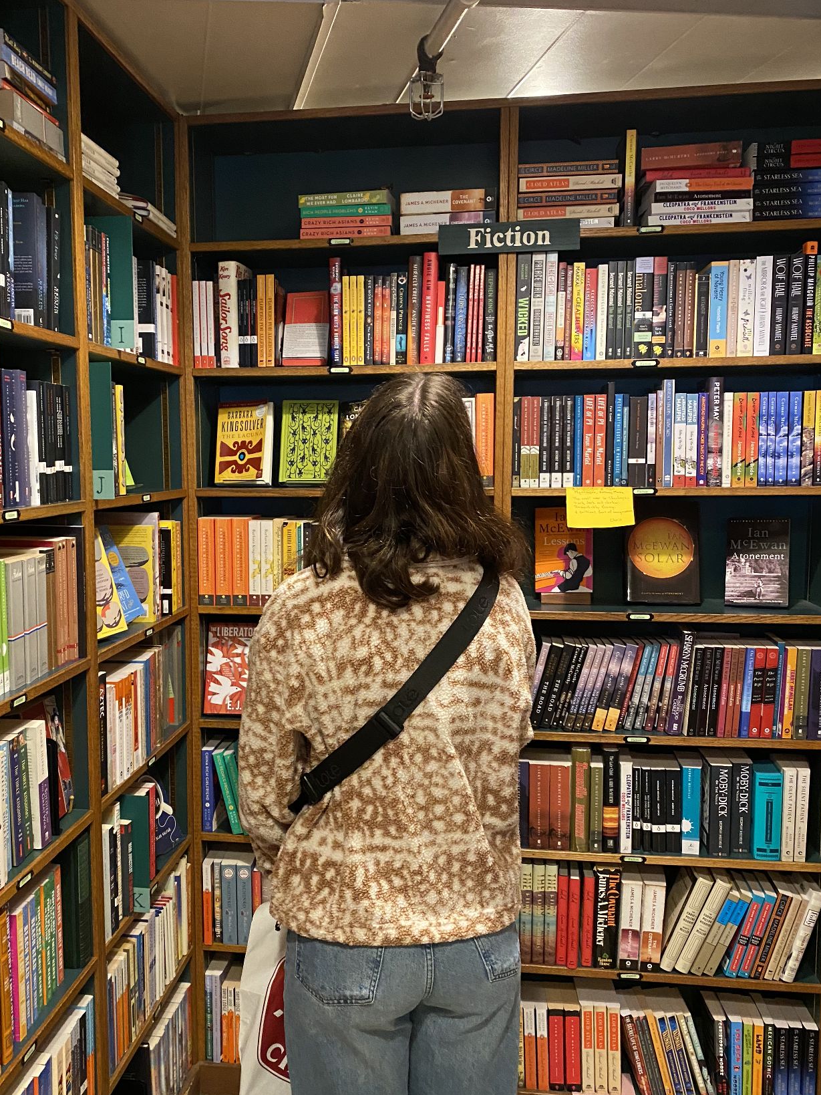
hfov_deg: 44.0
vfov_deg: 56.8
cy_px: 577
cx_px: 339
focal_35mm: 32
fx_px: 1012
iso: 500
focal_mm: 4.25
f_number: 1.8
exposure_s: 1/40
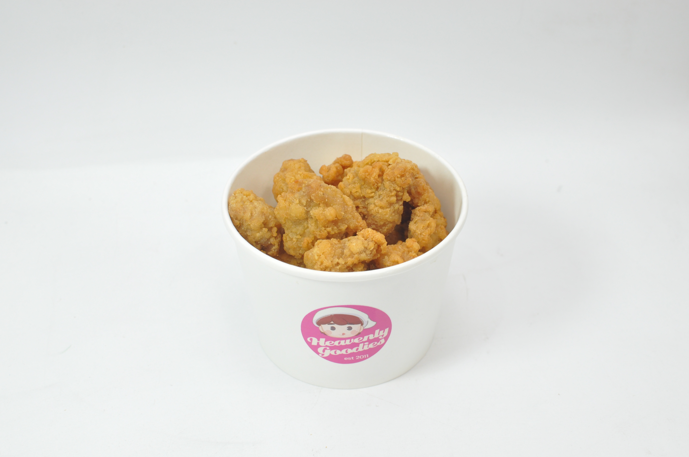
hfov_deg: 37.9
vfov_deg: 25.7
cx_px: 344
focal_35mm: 52
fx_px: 1004
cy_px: 228
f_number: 6.3
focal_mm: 35
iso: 800
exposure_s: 1/80
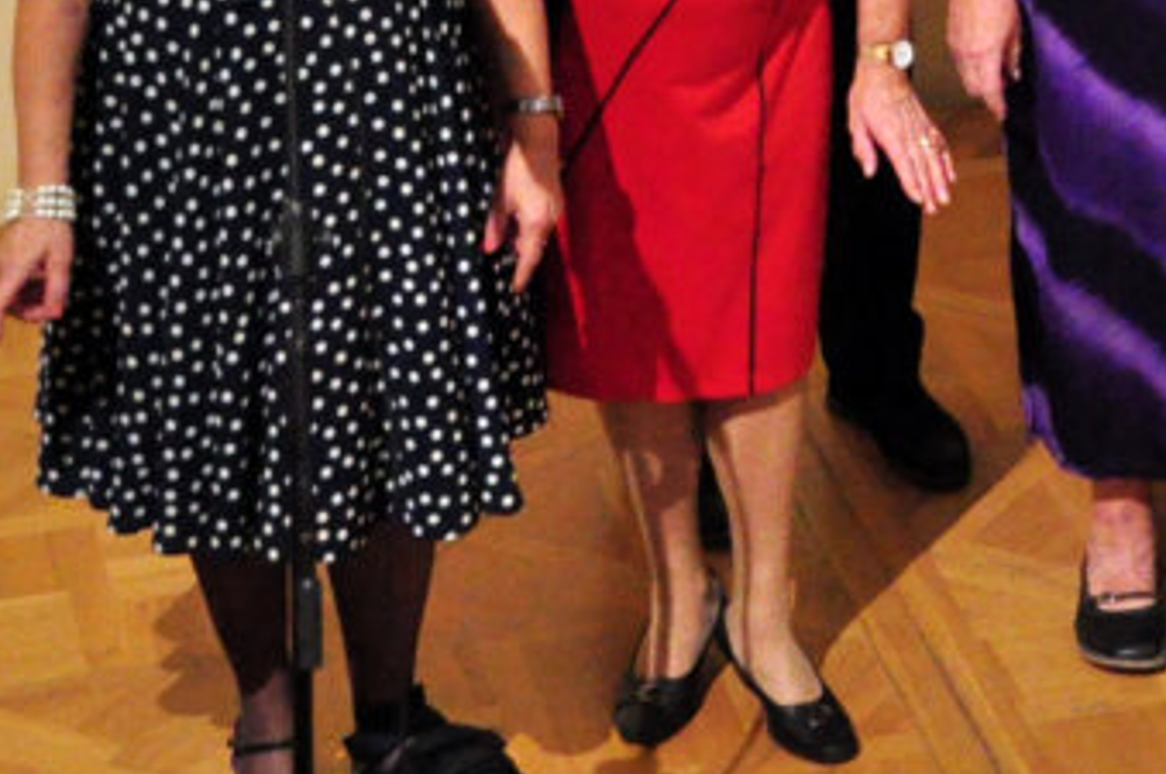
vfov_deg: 9.3
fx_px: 4716
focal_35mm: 146
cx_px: 1847
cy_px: -48
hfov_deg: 13.2
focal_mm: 27
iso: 2500
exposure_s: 1/125
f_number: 6.3
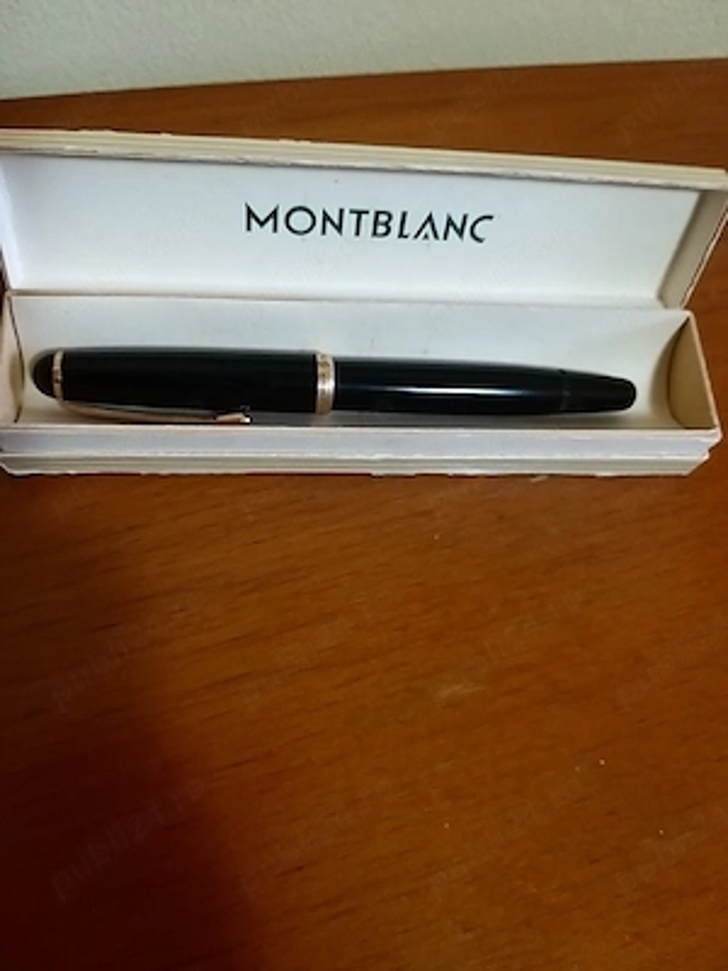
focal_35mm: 27
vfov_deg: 65.3
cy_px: 486
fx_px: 757
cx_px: 364
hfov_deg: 51.4
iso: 320
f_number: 1.7
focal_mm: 3.93
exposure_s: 1/25
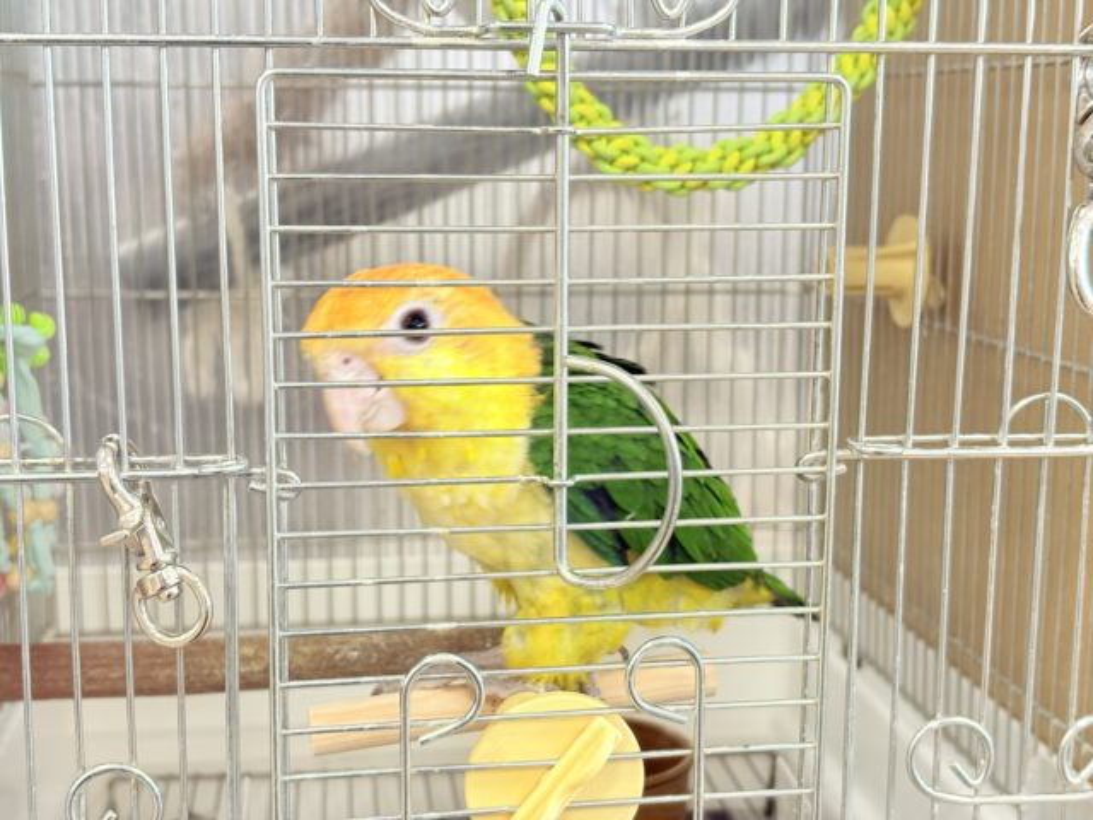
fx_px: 1642
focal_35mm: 52
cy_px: 410
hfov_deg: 36.8
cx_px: 546
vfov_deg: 28.0
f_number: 1.6
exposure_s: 1/50
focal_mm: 5.96
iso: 125
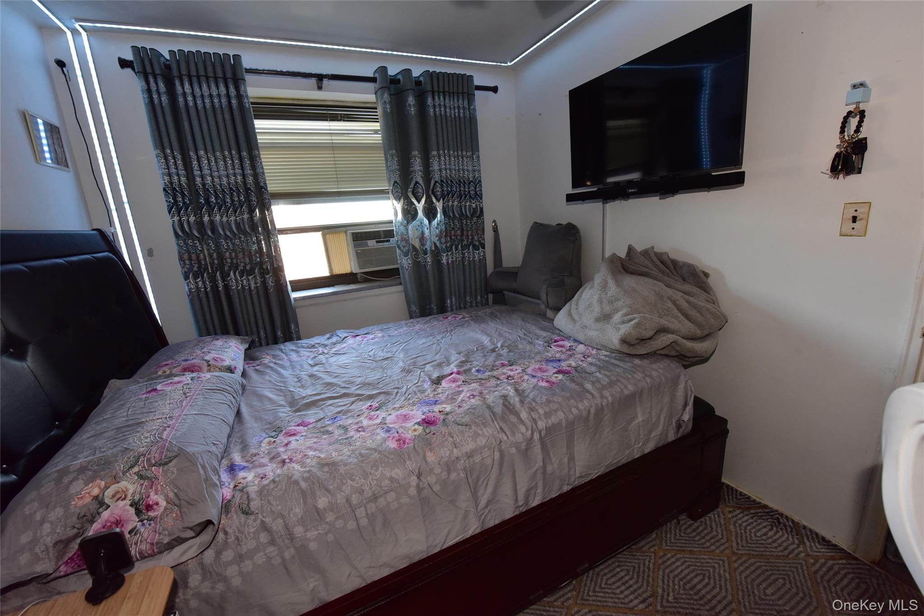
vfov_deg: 81.2
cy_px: 308
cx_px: 462
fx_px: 359
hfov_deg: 104.3
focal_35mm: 14
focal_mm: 14
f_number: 8
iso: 1600
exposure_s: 1/60
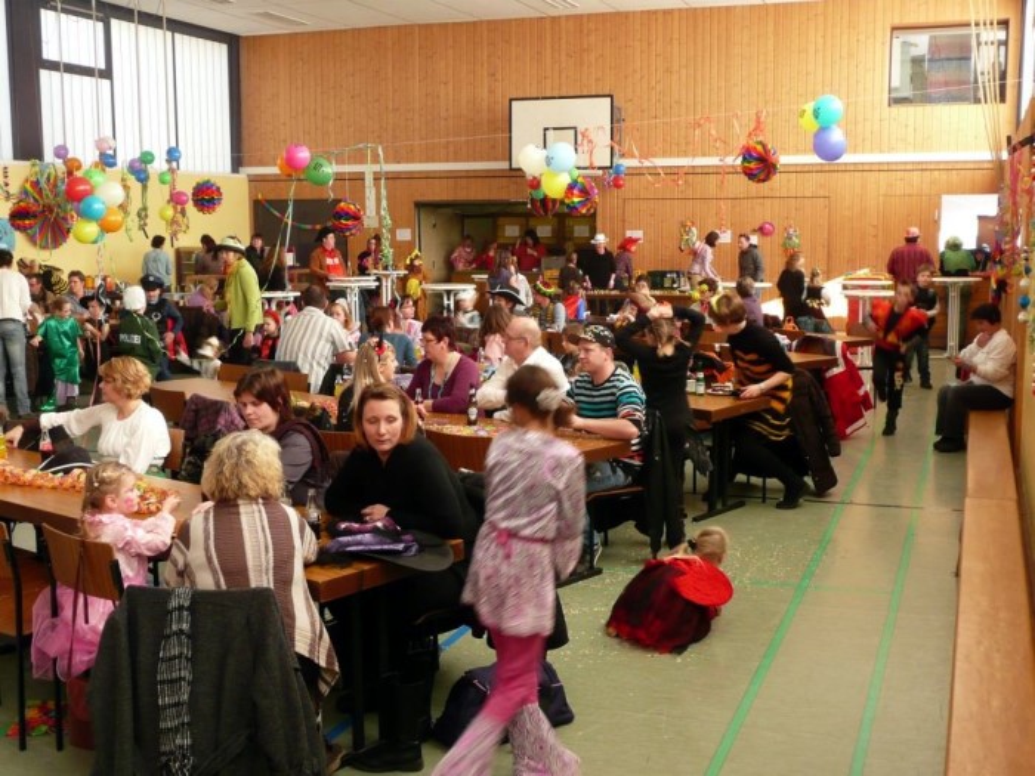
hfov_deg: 42.1
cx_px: 518
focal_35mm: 45
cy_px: 388
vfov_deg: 32.2
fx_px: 1345
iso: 200
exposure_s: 1/30
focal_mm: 7.3
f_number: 4.1
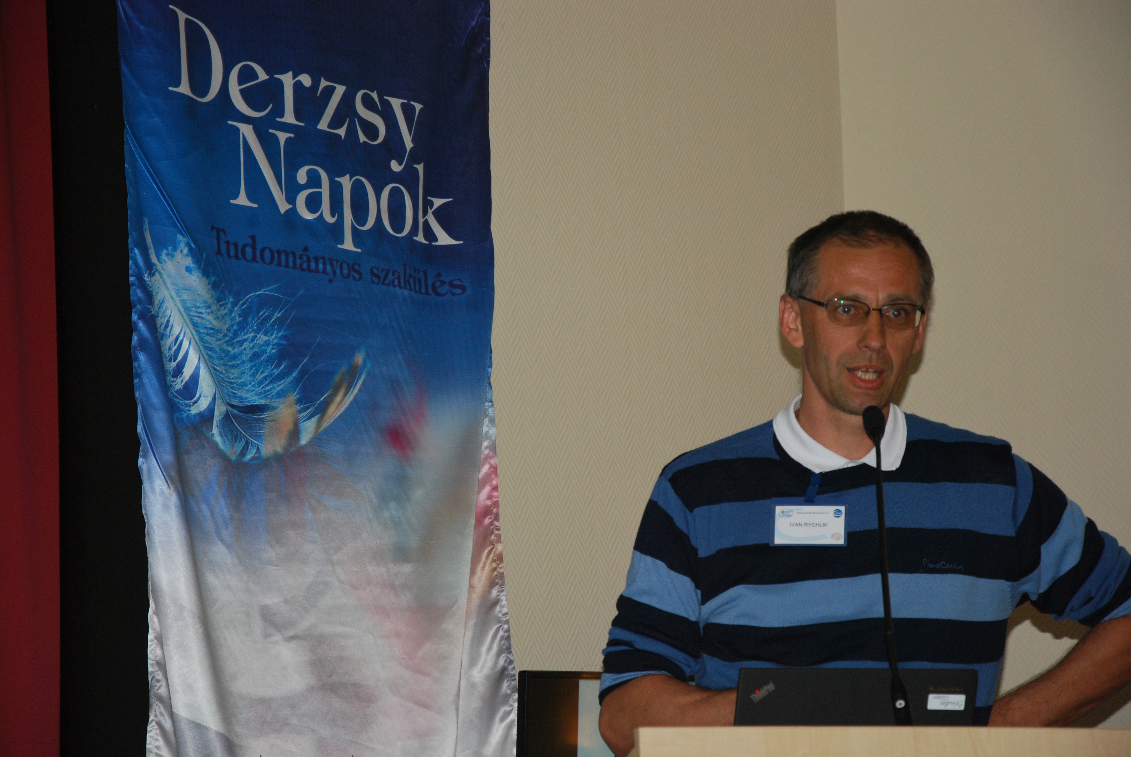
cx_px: 566
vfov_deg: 10.2
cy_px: 378
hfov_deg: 15.2
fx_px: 4246
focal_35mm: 135
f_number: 5.6
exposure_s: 1/60
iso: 500
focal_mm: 90
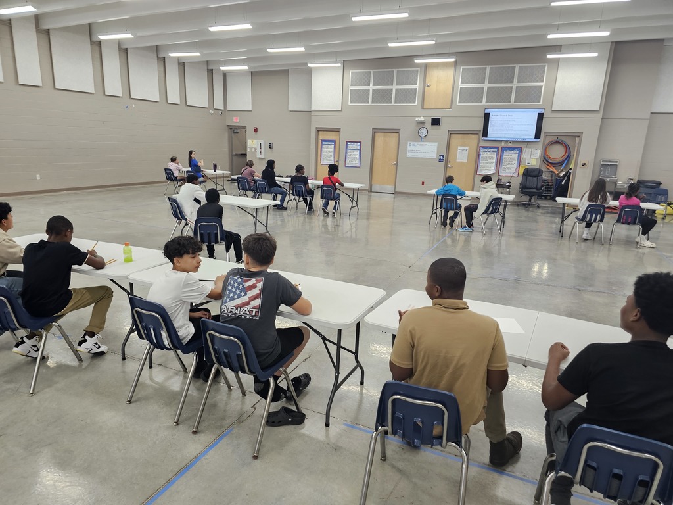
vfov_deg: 58.9
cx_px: 336
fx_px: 447
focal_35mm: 23
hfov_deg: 73.9
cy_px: 252
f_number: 1.7
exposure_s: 1/120
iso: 160
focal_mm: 6.3
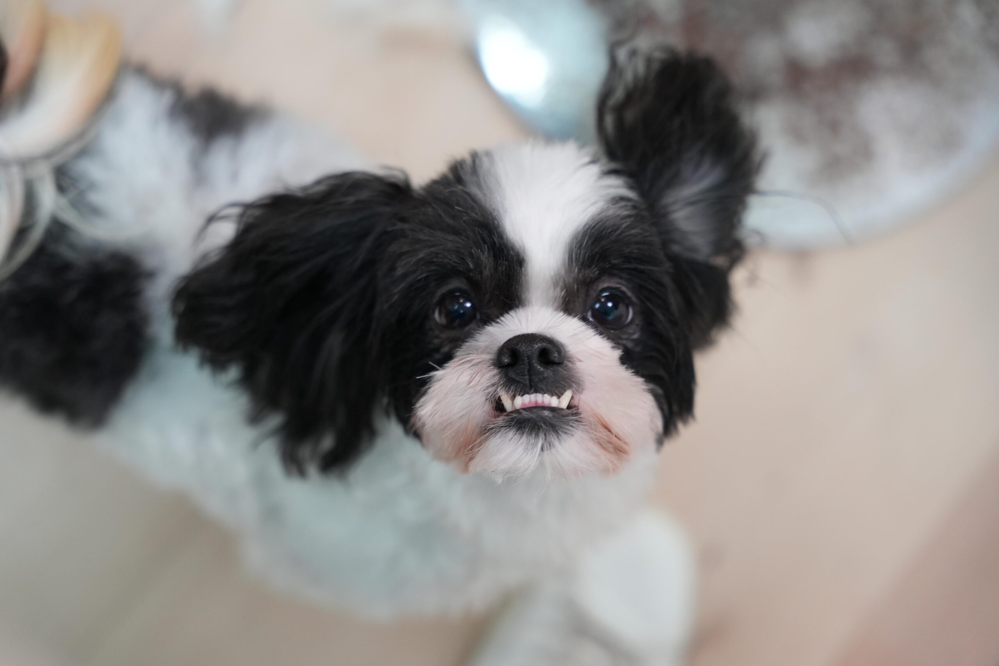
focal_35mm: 70
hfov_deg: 28.8
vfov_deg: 19.5
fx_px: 1942
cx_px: 500
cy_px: 333
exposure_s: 1/160
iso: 2500
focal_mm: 70
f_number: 2.8
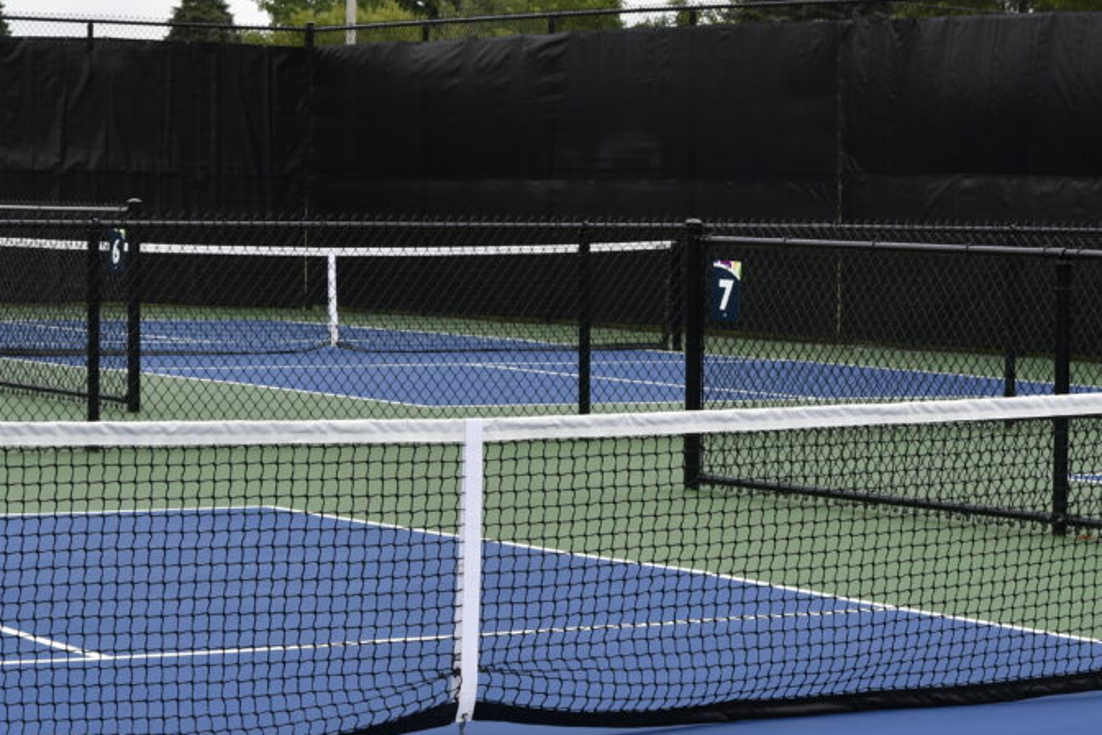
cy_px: 306
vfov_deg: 11.0
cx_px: 528
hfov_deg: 16.4
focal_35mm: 125
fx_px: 3826
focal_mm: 55
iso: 110
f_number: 8
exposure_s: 1/250
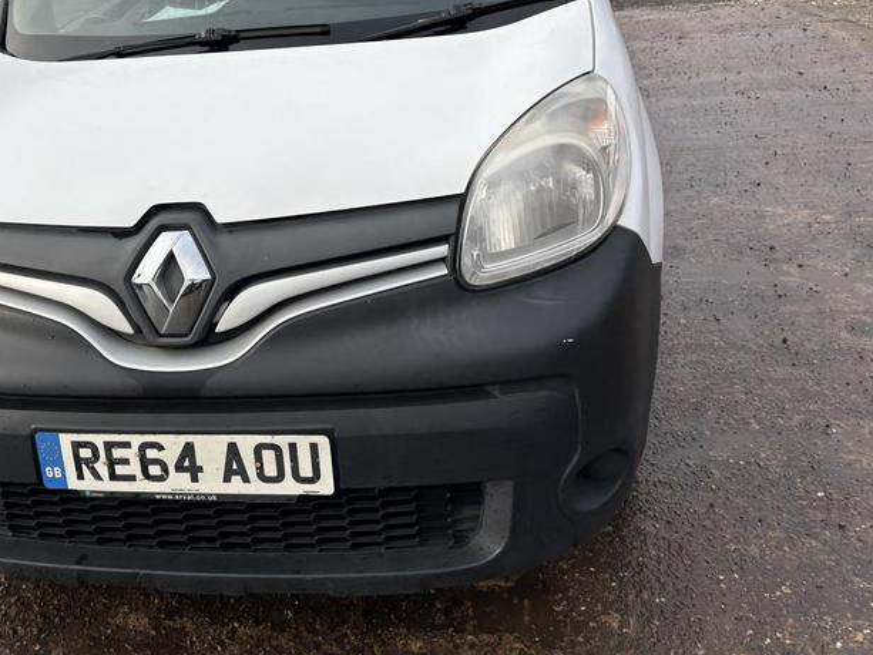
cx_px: 306
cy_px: 179
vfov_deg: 37.0
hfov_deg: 48.3
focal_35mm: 38
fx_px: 959
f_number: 1.6
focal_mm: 5.96
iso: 50
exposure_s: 1/1364
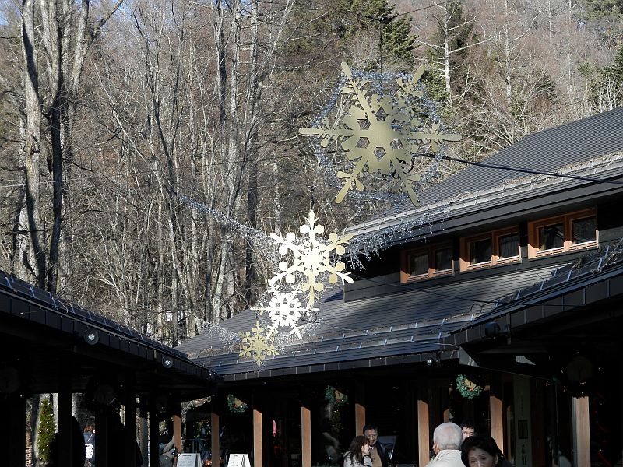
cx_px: 312
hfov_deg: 18.5
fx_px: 1908
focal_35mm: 106
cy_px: 234
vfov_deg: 14.0
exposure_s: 1/250
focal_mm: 19
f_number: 4.5
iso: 80
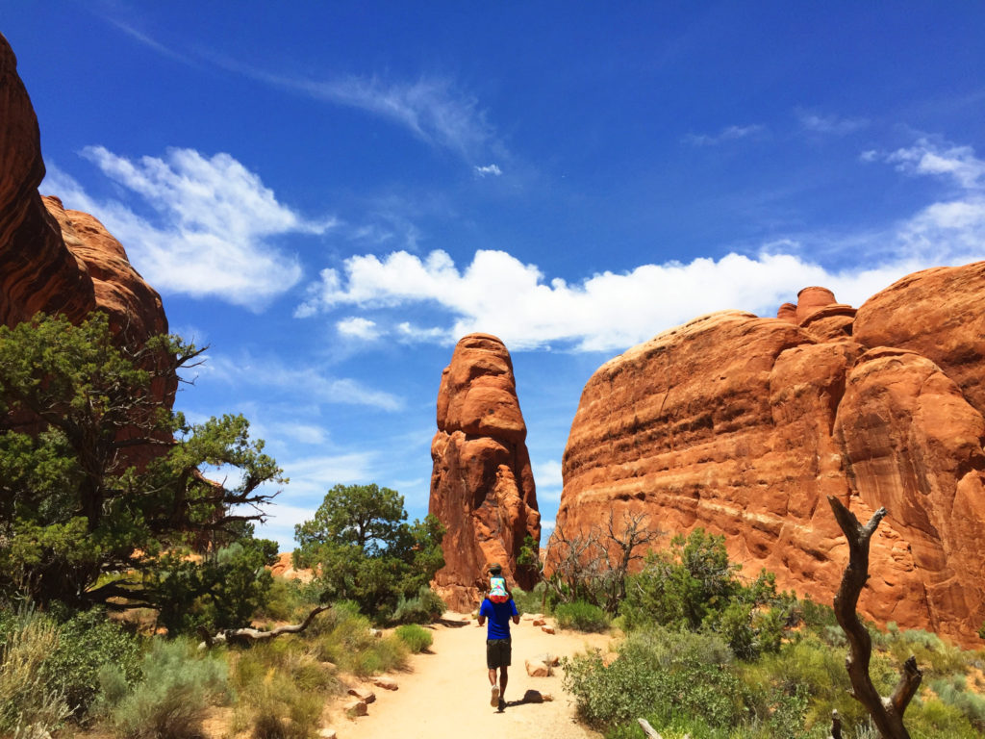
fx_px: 825
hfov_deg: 61.7
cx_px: 492
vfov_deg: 48.2
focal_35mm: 29
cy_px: 370
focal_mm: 4.15
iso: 32
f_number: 2.2
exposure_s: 1/3049
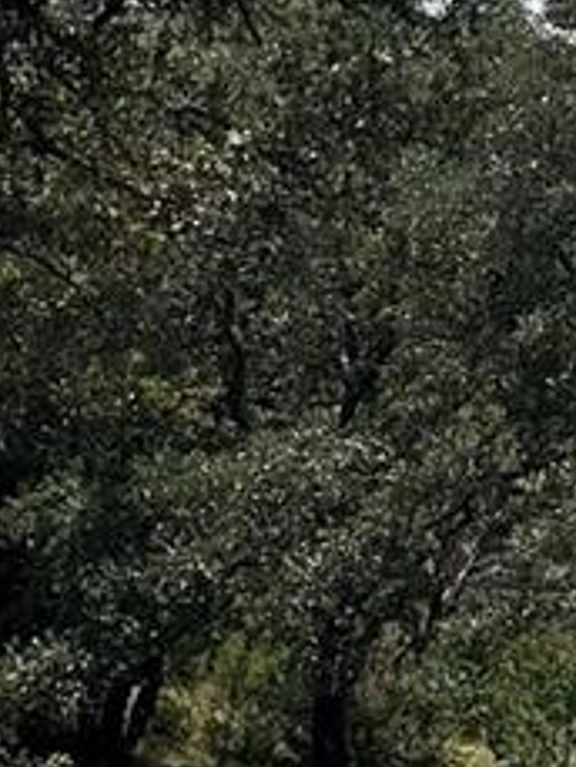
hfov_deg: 9.2
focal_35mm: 161
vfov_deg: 12.2
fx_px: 3569
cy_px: 107
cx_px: 516
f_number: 1.78
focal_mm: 6.86
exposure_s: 1/6623
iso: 80
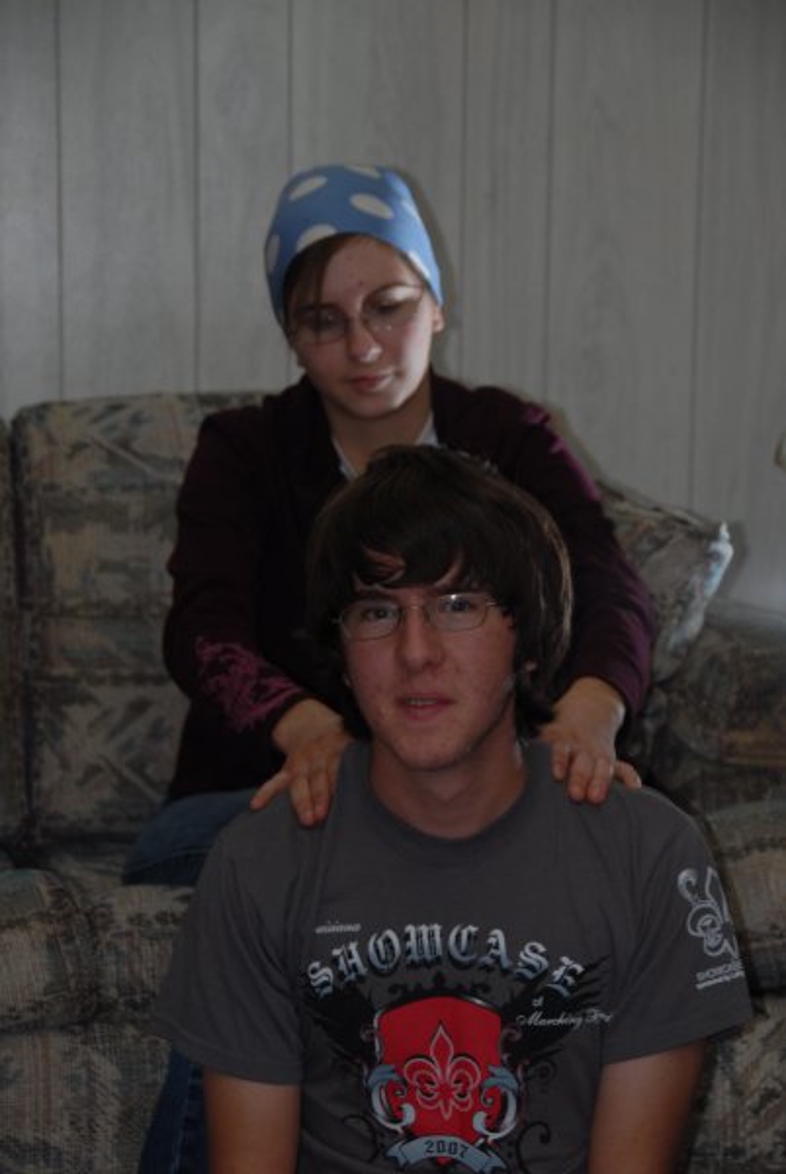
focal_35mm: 112
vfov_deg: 18.2
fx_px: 3671
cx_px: 393
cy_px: 587
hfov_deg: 12.2
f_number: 5
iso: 200
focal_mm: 75
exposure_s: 1/60
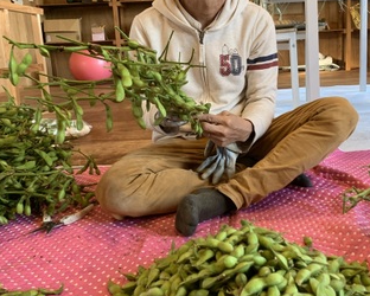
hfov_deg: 46.4
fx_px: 427
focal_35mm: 39
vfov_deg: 38.2
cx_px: 234
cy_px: 126
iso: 320
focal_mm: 4.25
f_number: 1.8
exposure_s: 1/60
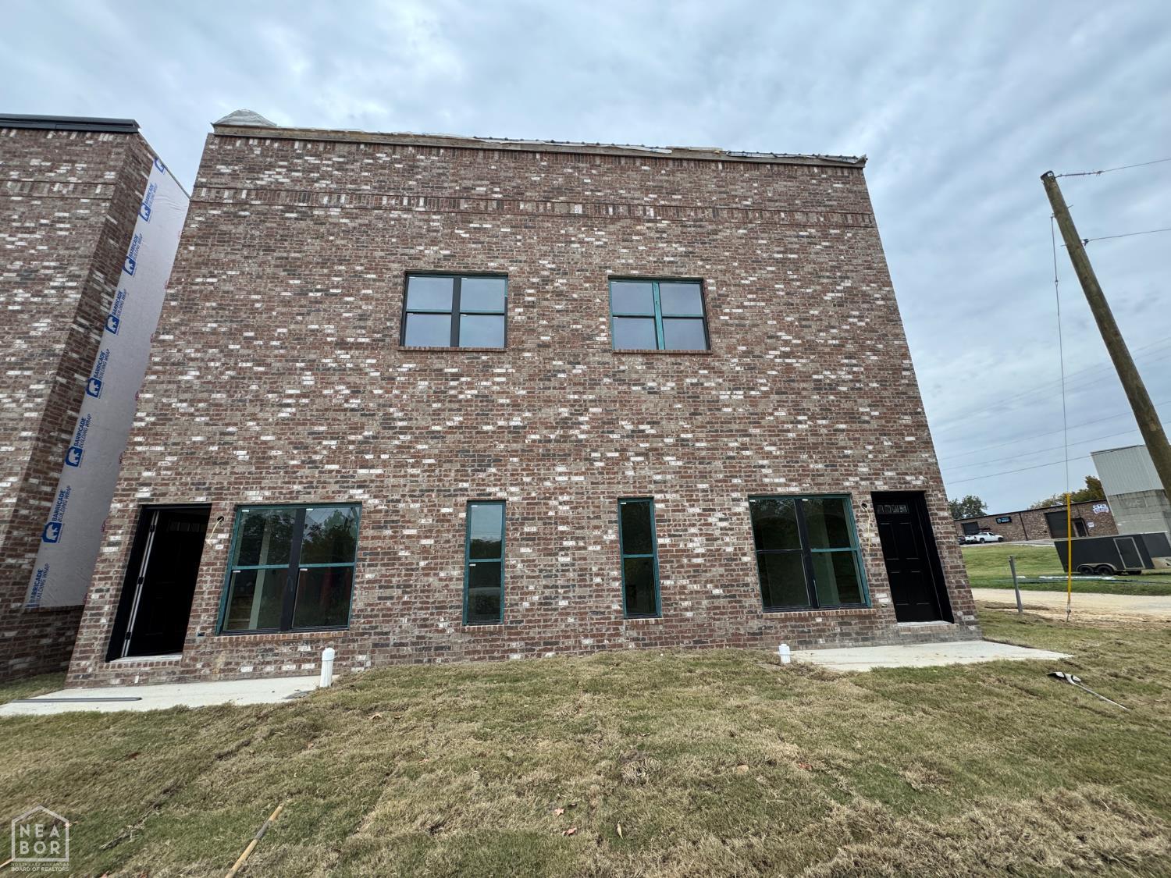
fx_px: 474
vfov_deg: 85.7
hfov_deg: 102.1
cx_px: 586
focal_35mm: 14
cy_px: 439
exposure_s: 1/197
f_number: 2.2
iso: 40
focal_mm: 2.22
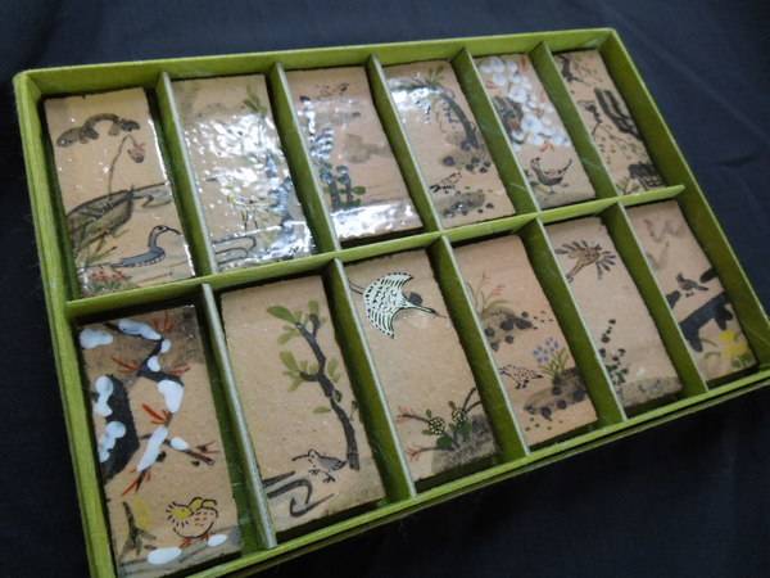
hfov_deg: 69.4
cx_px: 385
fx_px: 556
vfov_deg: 54.9
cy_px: 289
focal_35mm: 25
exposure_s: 1/25
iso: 400
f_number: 3.3
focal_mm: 4.5
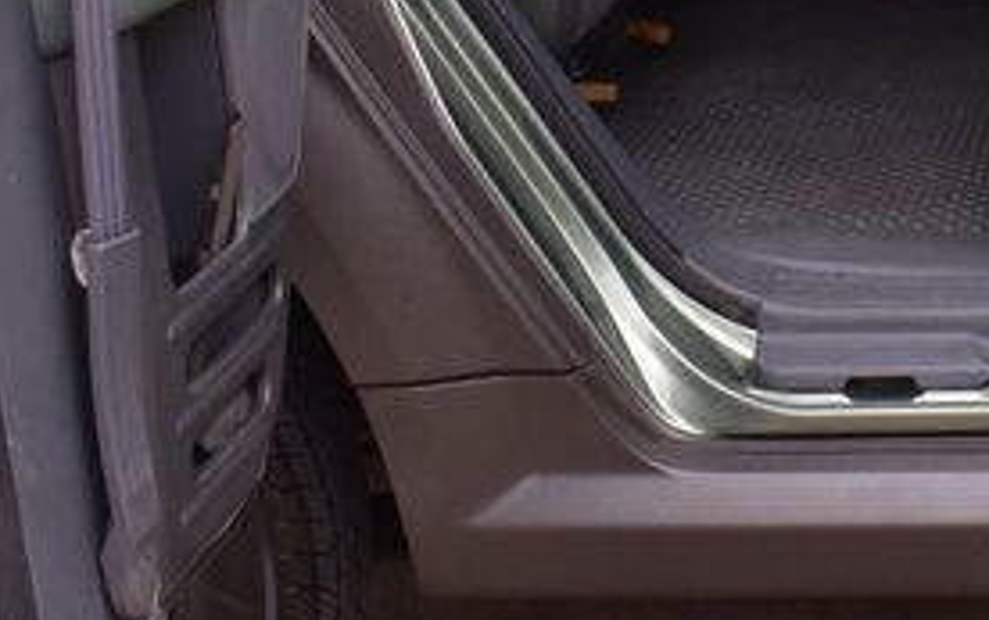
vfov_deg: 10.8
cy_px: -143
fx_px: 3207
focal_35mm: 119
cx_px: 1254
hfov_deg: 16.6
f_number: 7.1
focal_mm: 21
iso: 400
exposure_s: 1/25
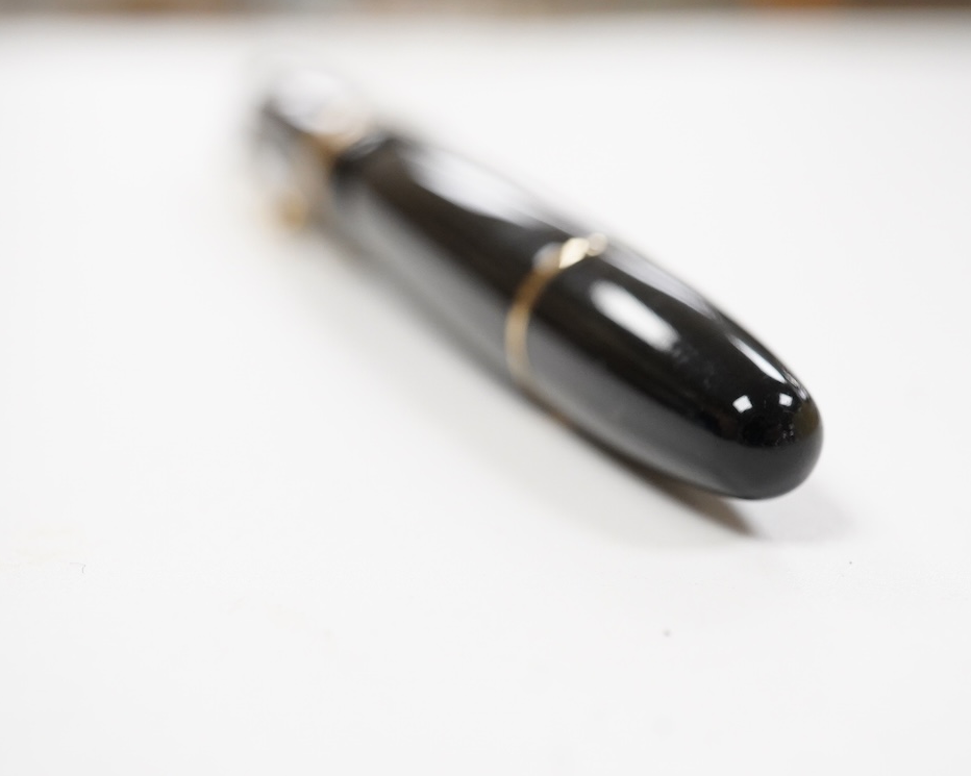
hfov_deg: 36.7
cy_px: 386
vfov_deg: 29.7
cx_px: 497
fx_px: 1465
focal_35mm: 51
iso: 2500
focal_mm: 30
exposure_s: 1/200
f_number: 9
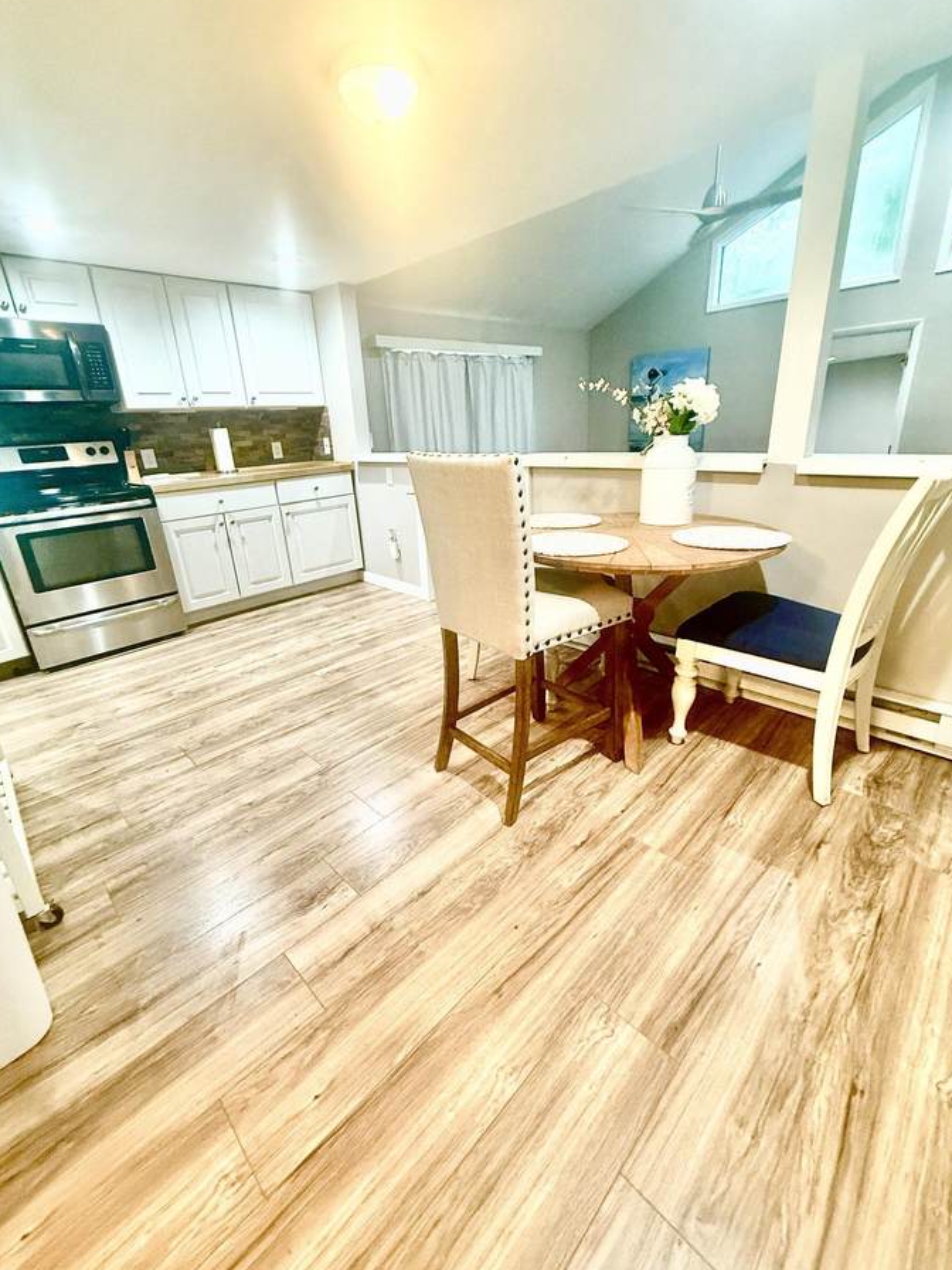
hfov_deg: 81.7
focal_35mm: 15
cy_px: 615
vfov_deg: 98.1
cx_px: 475
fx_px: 550
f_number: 2.2
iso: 320
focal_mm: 2.22
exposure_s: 1/60
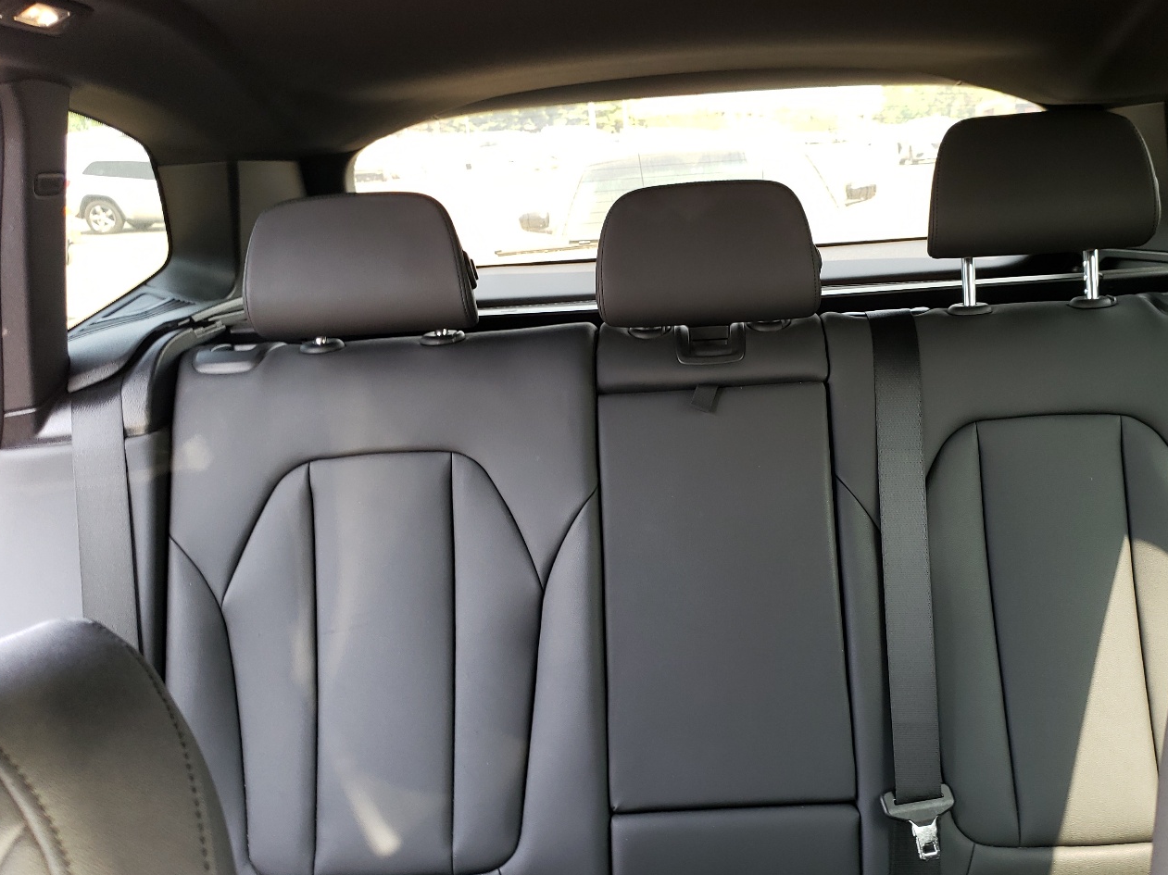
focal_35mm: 33
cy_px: 507
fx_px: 1113
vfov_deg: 42.8
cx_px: 716
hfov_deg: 54.8
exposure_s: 1/60.2
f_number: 1.5
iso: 66
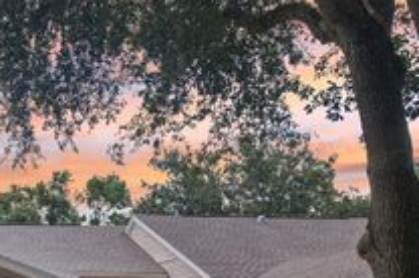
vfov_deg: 23.4
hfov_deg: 34.3
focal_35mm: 53
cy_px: 329
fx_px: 616
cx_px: 4
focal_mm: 8.38
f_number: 2.8
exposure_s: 1/400
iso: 110
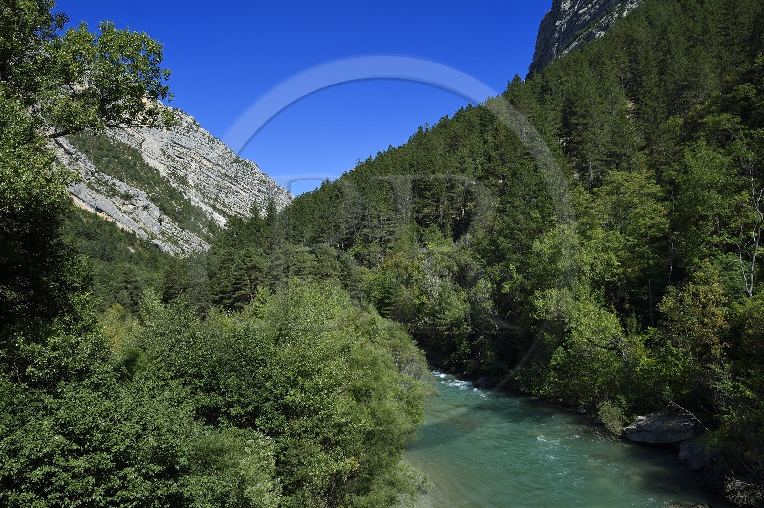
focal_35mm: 24
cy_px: 254
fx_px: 509
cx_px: 382
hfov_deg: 73.8
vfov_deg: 53.1
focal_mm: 24
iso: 200
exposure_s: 1/250
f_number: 9
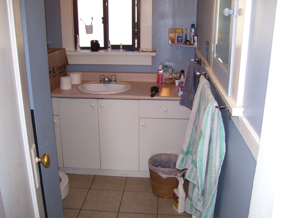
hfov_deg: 51.4
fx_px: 303
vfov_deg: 39.7
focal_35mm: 36
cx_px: 146
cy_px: 109
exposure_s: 1/60
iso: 80
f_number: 2.7
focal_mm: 6
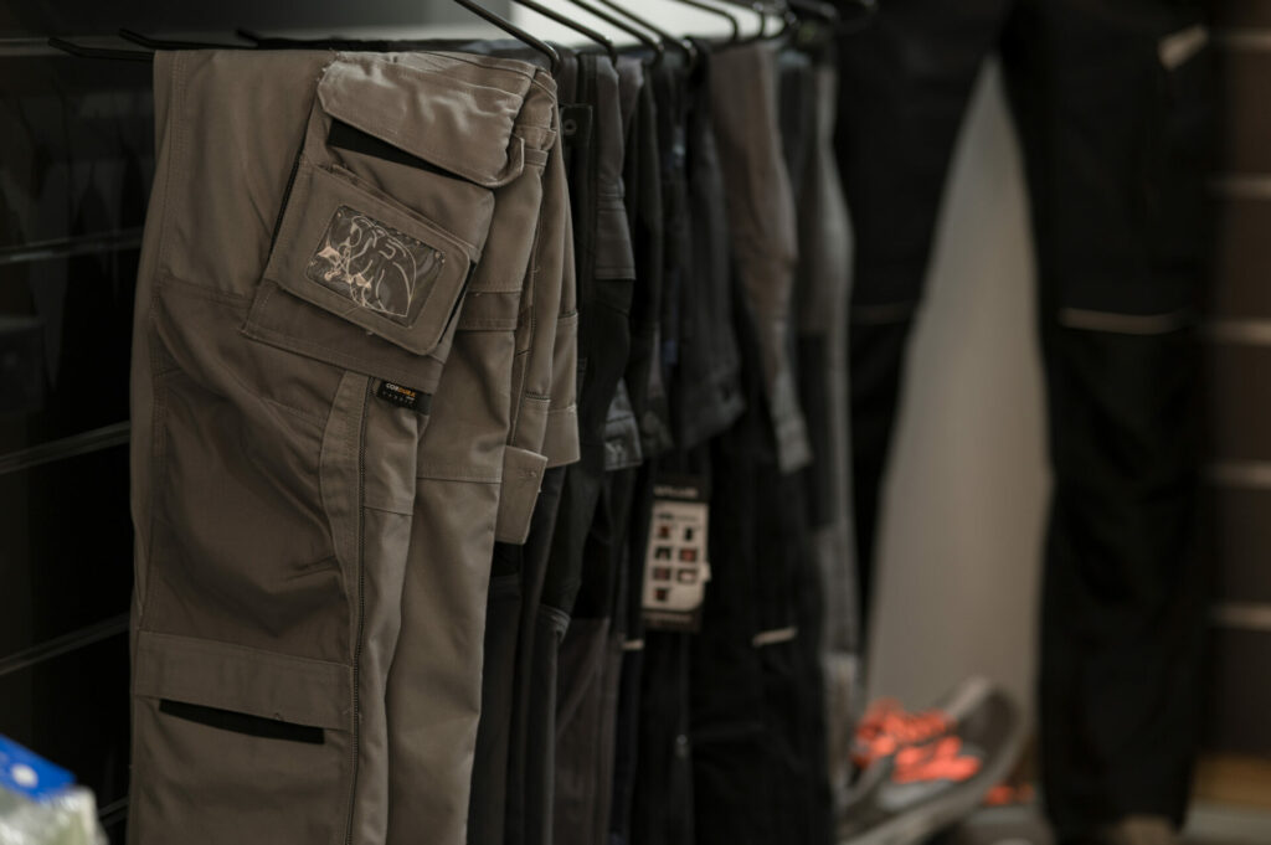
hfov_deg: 23.9
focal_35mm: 85
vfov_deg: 16.0
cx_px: 636
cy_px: 422
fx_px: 2998
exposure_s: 1/125
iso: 400
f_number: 1.8
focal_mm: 85
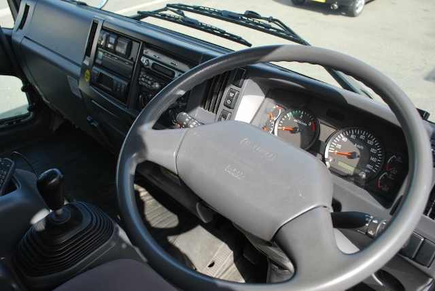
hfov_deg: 61.9
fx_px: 363
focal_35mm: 30
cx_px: 218
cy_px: 146
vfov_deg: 43.7
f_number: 5.6
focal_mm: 20
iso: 125
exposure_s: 1/125
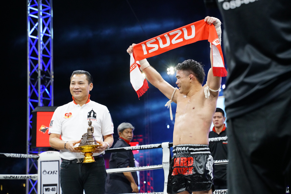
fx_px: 606
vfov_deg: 18.2
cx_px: 146
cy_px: 97
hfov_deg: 27.0
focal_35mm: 75
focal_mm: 75
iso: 3200
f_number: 5
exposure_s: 1/640
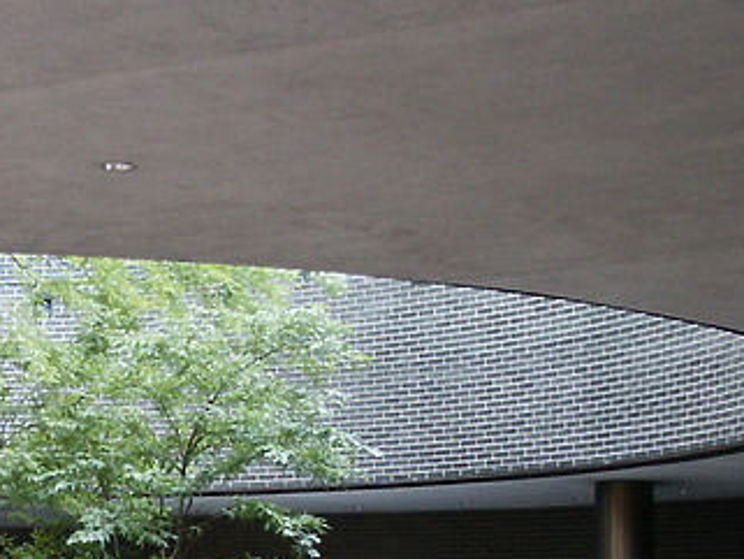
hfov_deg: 19.2
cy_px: 630
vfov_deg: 14.7
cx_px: -76
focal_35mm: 98
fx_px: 2107
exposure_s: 1/45
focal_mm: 7.18
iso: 125
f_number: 3
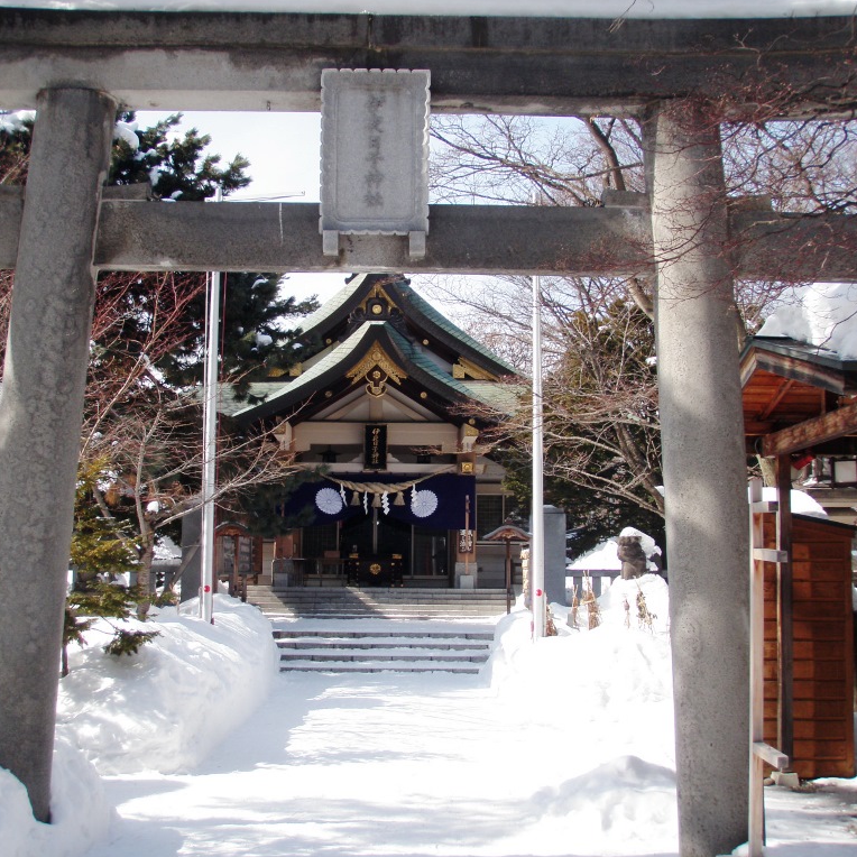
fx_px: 1260
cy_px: 427
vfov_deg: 37.6
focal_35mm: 45
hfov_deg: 37.5
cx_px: 394
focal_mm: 6.7
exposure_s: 1/500
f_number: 3.5
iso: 80
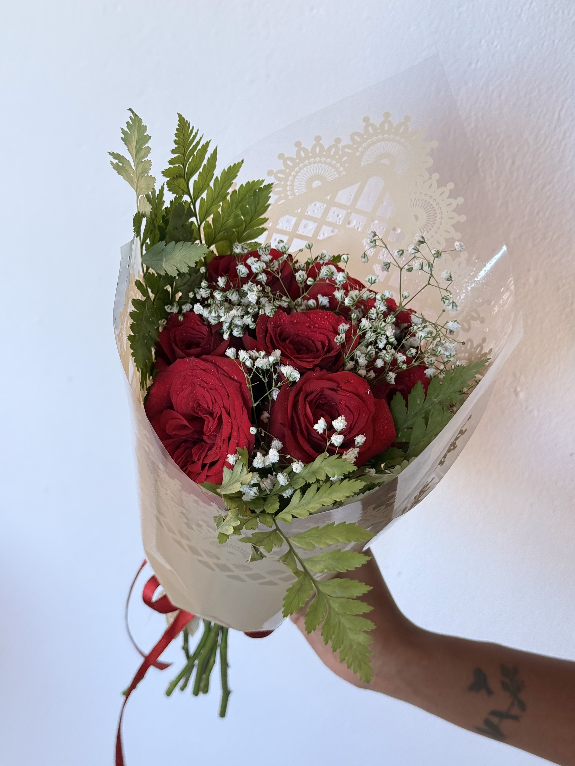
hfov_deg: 29.7
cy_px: 391
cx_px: 292
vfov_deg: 38.9
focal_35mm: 49
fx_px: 1085
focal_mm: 6.76
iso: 250
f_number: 1.78
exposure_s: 1/100
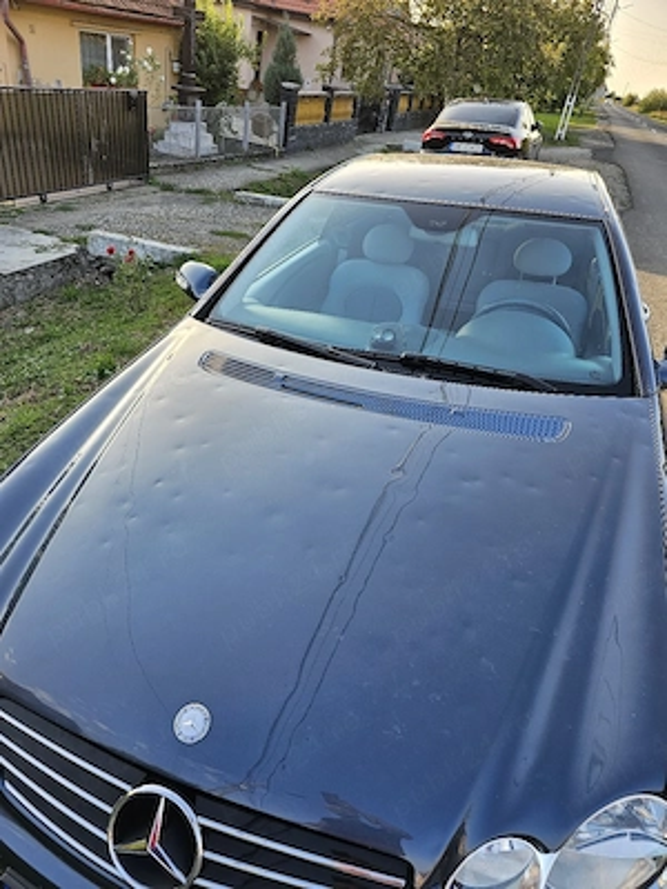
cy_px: 444
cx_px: 334
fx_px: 591
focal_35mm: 23
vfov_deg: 73.9
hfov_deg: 58.9
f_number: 1.7
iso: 25
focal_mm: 6.3
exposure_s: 1/182
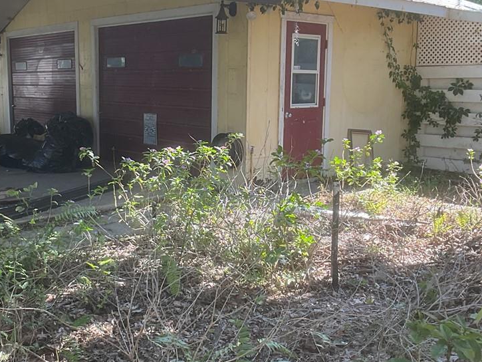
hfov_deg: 30.1
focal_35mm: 64
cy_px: 186
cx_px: 182
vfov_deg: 22.9
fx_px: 891
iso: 16
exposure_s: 1/120
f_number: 1.8
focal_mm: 3
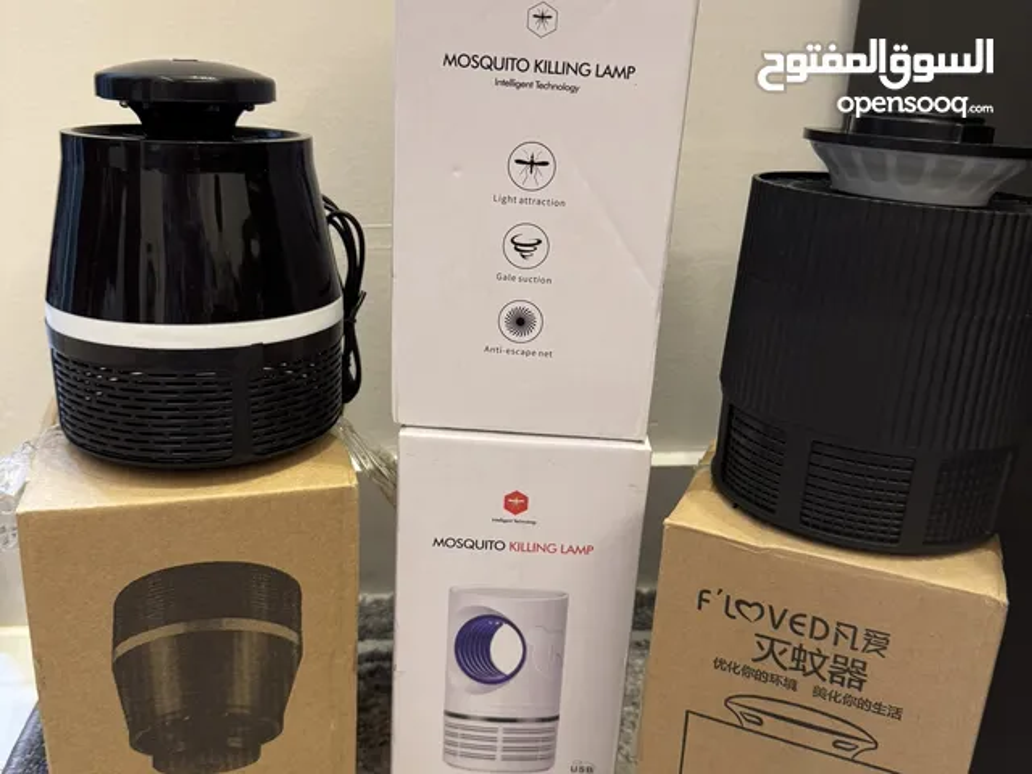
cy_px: 387
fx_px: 716
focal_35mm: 24
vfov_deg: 56.8
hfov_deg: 71.6
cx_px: 516
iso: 320
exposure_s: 1/50
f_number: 1.78
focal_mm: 6.76
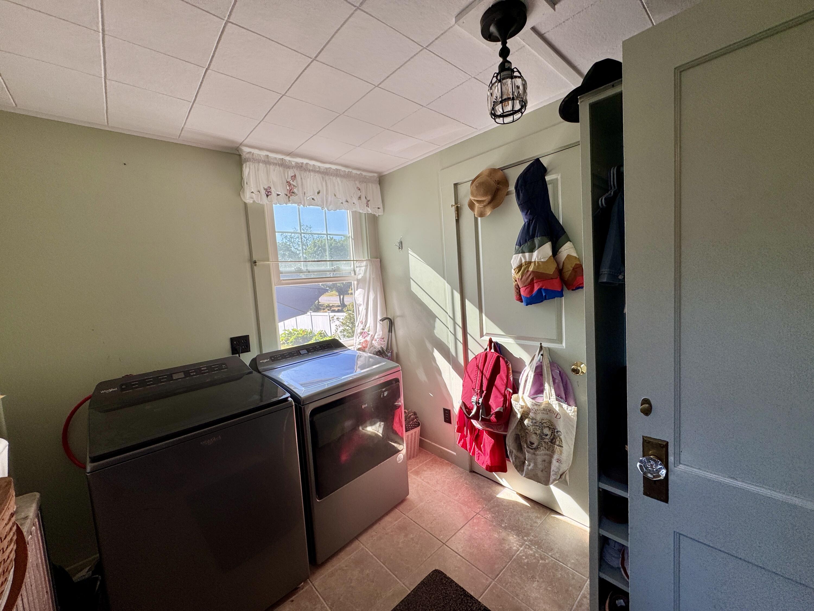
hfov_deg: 102.1
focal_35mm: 14
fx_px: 329
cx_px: 407
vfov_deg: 85.7
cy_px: 306
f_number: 2.2
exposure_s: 1/208
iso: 40
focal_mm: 2.22
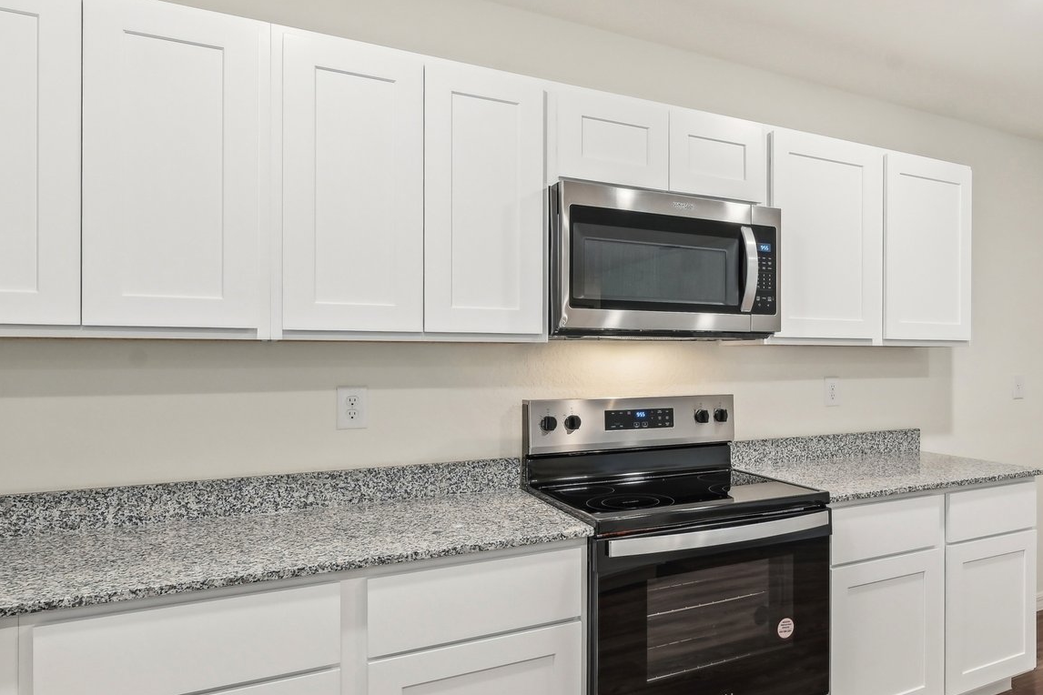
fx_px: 724
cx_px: 726
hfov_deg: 68.7
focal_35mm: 25
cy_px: 355
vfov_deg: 51.3
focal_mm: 14
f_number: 8
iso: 400
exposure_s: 1/13
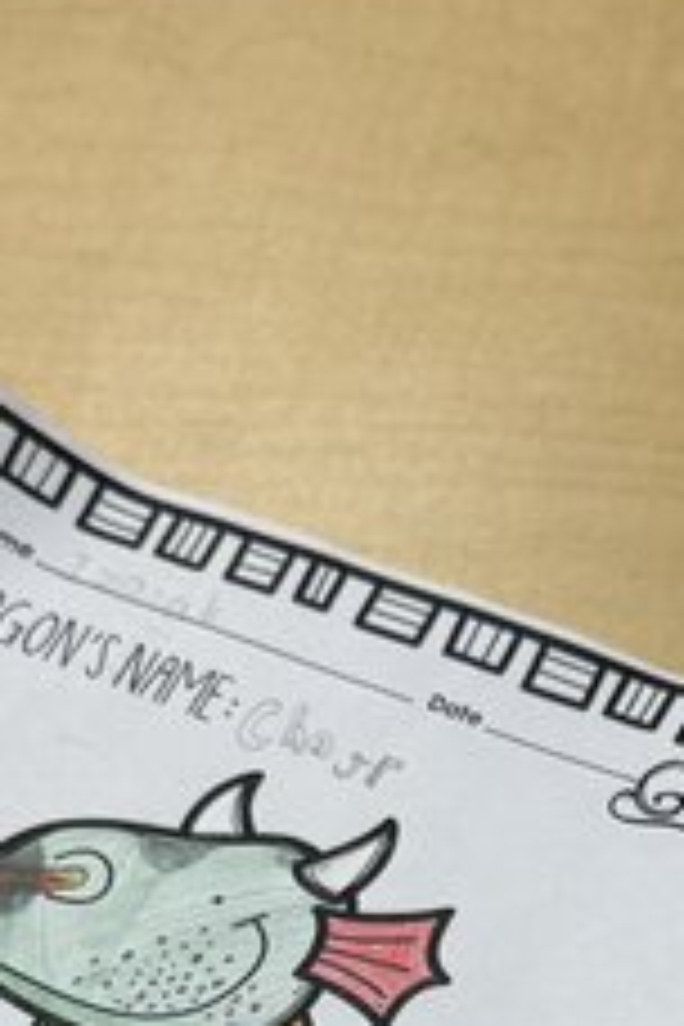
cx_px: 504
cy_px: 1521
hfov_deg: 12.2
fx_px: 3192
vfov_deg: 16.7
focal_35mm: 112
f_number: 1.8
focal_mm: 6.8
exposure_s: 1/120
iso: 80
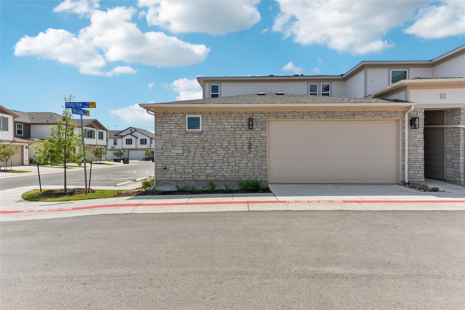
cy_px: 155
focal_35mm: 18
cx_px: 232
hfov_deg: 90.0
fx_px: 232
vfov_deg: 67.4
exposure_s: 1/500
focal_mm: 18
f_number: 8
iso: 100
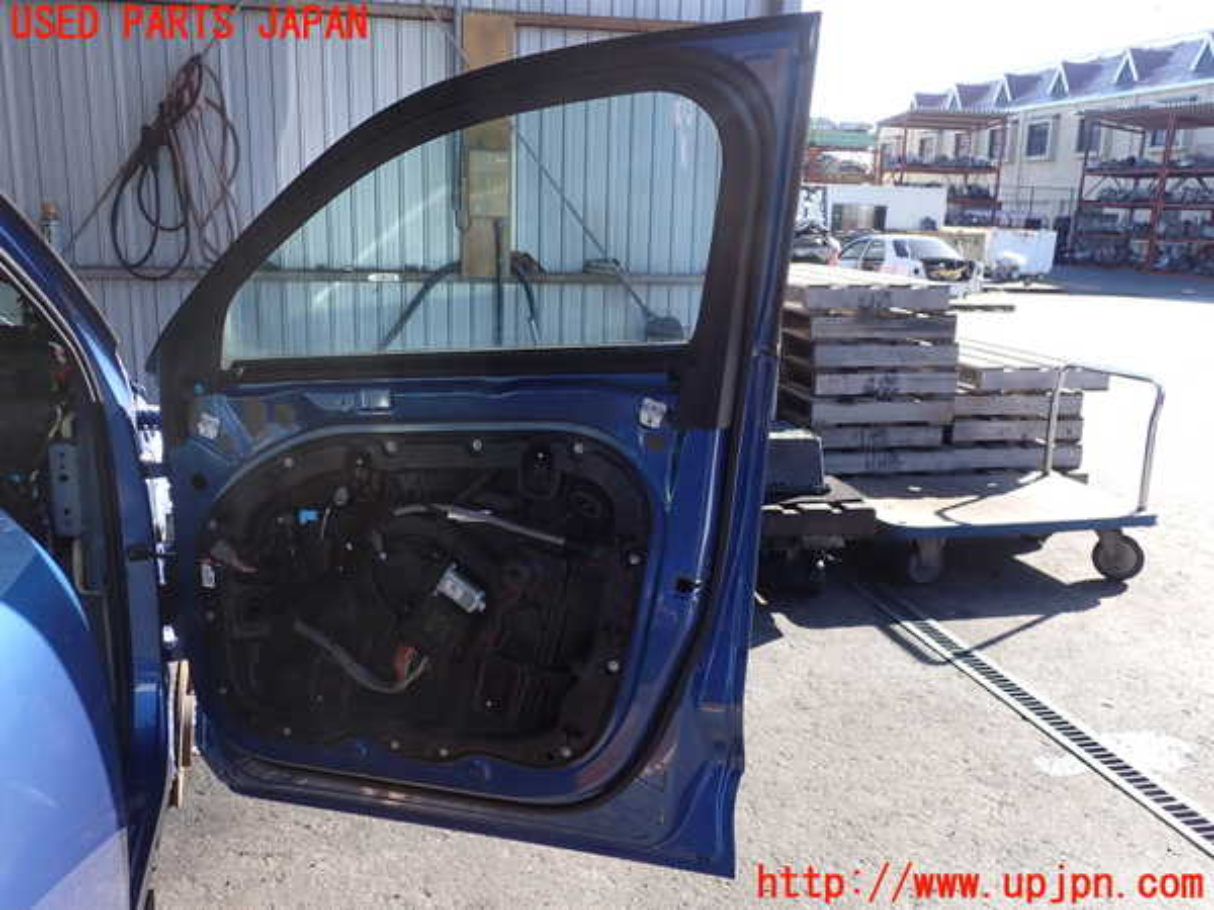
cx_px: 607
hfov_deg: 60.0
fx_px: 1052
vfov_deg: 46.8
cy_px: 455
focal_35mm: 30
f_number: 3.2
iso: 100
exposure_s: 1/250
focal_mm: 5.4
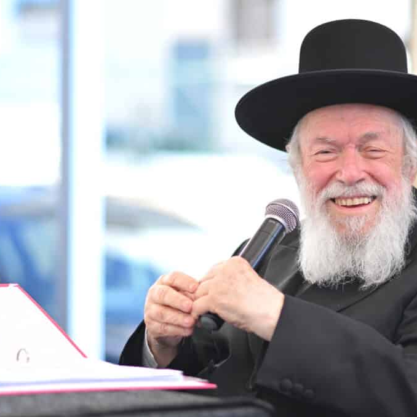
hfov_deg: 10.7
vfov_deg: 10.7
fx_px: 2222
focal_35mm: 163
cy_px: 209
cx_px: 306
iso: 64
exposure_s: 1/640
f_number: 1.8
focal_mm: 85
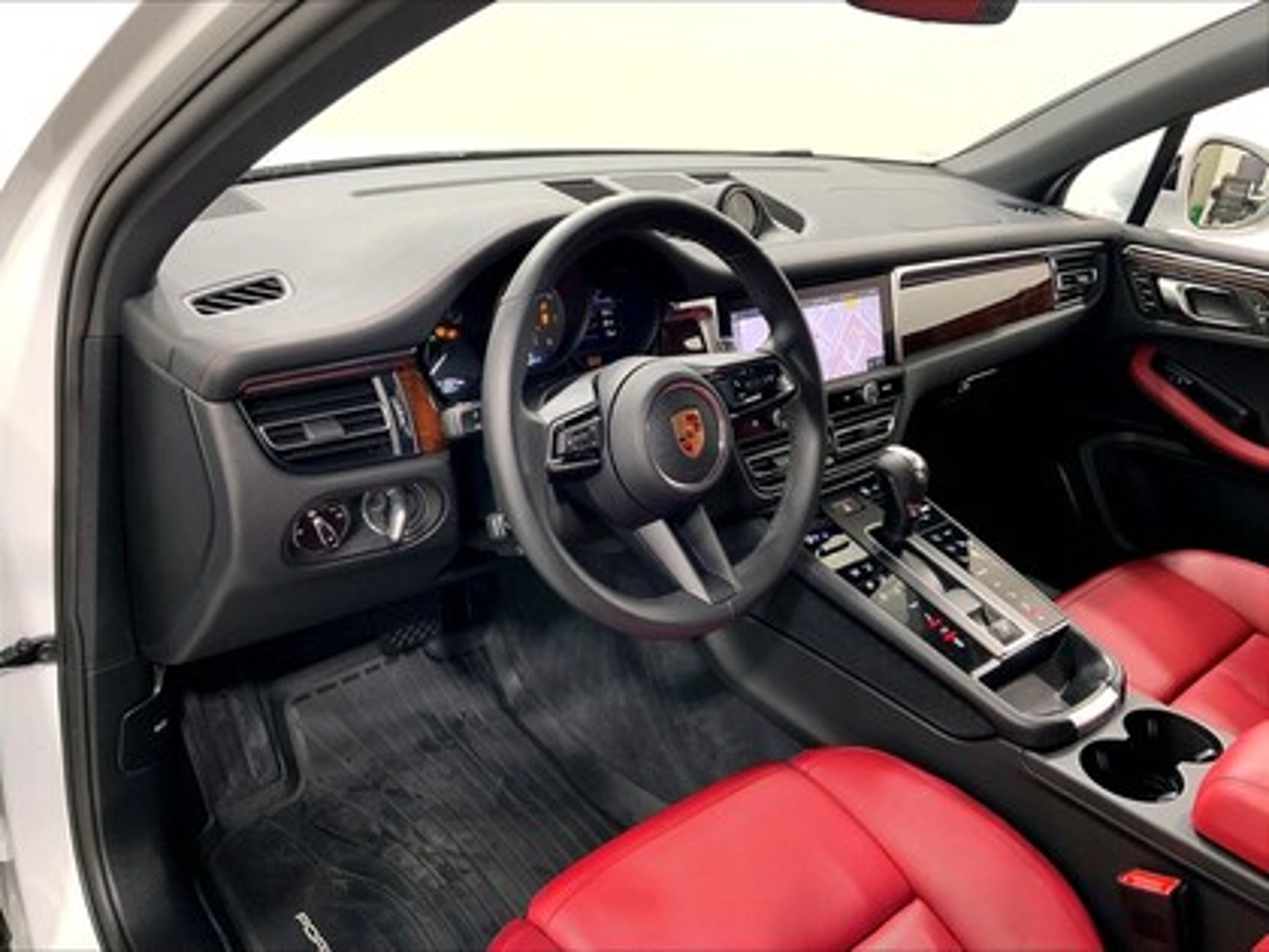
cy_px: 476
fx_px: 1063
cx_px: 634
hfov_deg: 61.7
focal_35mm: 29
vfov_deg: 48.2
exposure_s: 1/63
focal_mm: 3
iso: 64
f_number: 1.8
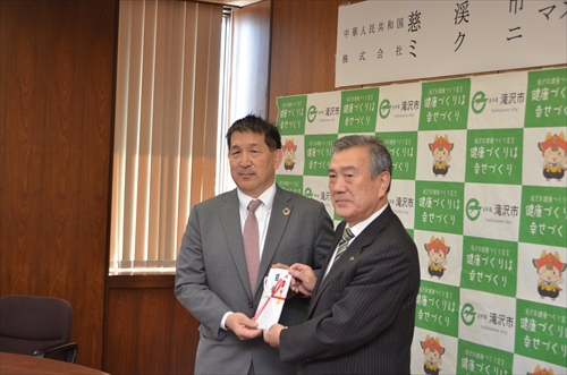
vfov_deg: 23.7
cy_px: 188
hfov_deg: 35.1
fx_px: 896
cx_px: 284
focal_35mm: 57
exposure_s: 1/250
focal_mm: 38
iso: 900
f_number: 6.3
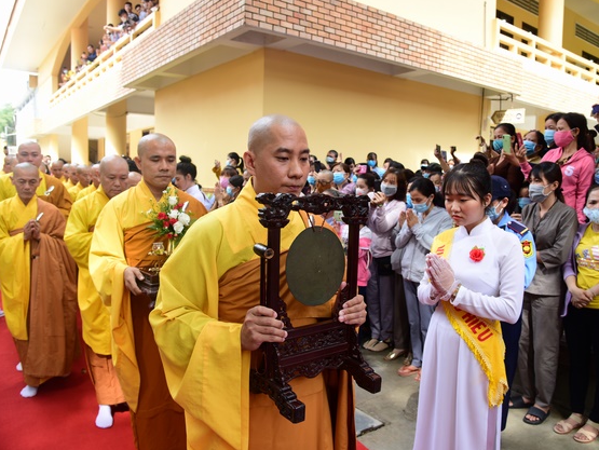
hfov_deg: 65.2
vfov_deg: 51.4
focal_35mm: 27
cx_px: 328
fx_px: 468
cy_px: 222
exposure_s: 1/160
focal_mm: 24
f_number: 5.6
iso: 320
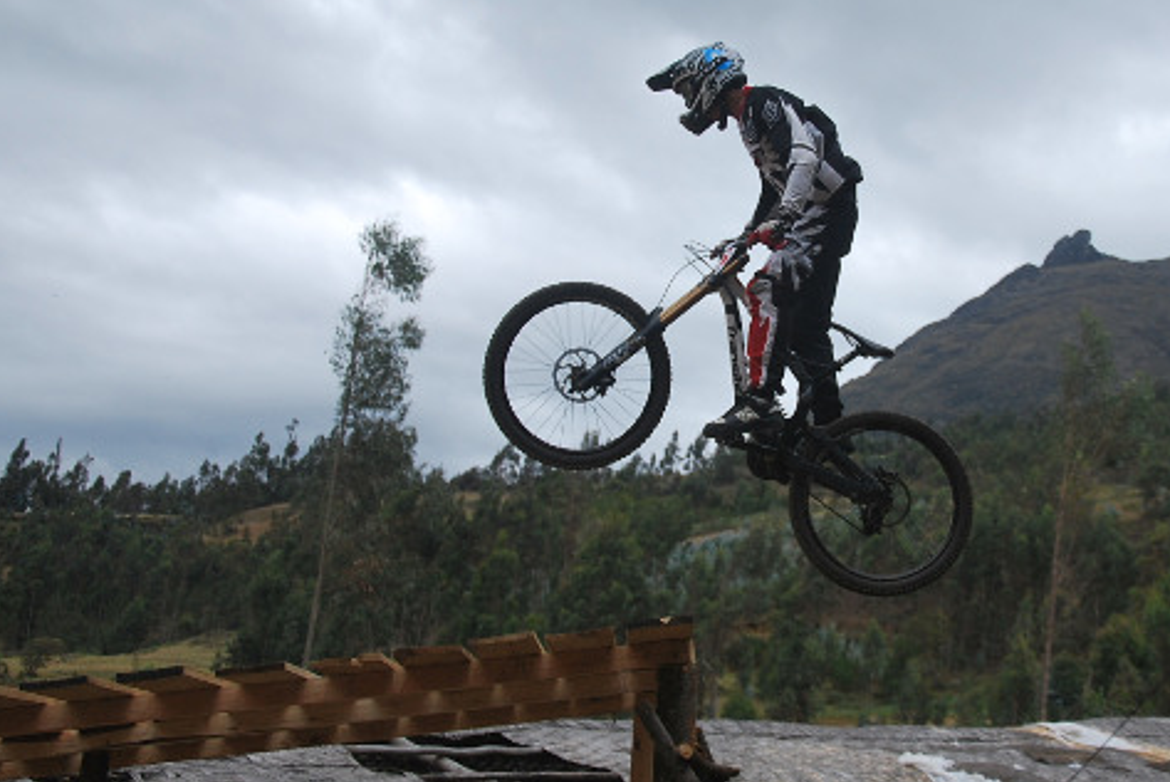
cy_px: 304
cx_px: 758
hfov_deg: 35.5
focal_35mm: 56
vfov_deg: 24.3
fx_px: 1813
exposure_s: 1/1000
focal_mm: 25
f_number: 4
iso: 180
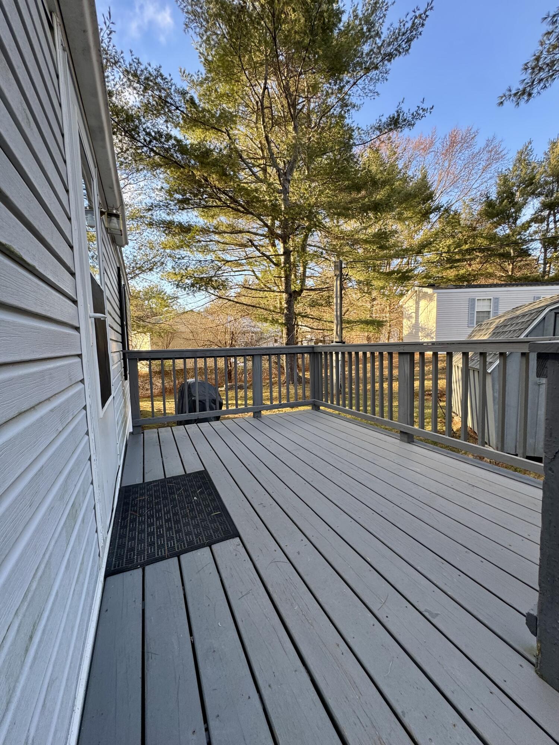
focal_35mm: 14
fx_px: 301
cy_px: 372
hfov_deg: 85.7
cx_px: 280
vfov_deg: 102.1
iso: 40
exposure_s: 1/99
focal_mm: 2.22
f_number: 2.2
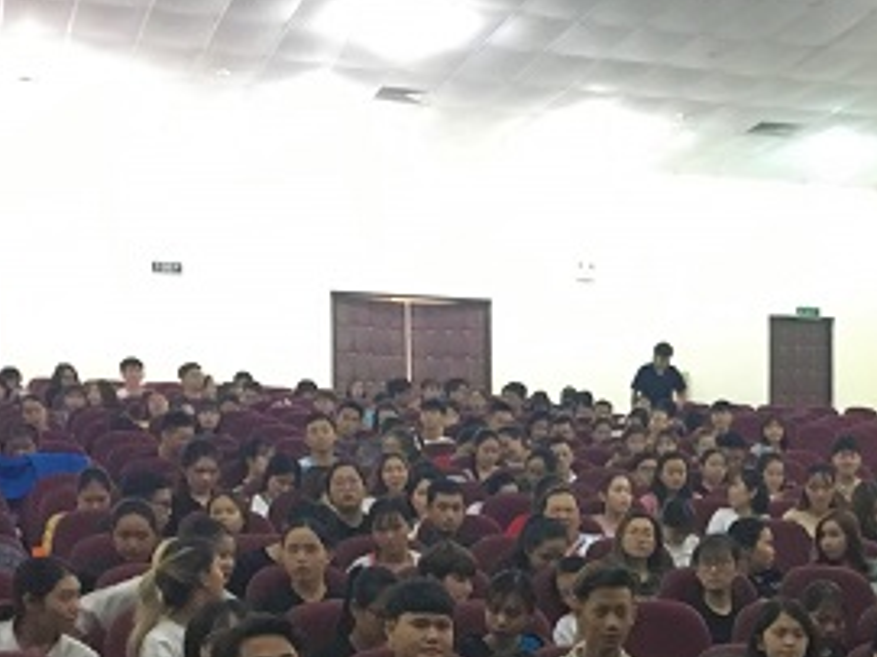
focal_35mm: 75
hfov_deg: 25.2
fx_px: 1899
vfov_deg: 19.2
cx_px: 796
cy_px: 621
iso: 250
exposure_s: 1/17
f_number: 2.2
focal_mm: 4.15
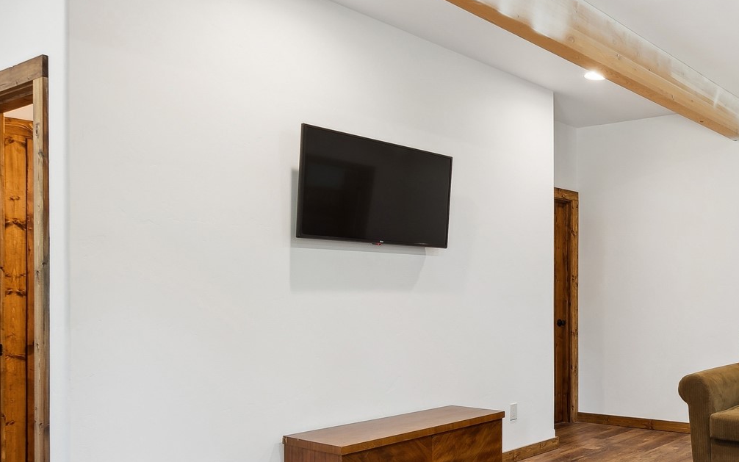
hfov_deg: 51.8
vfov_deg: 38.1
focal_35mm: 33
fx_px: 665
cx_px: 654
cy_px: 286
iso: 100
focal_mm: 10
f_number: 6.3
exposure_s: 1/3.33
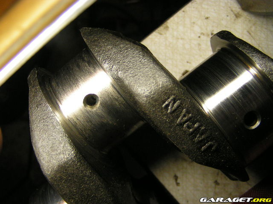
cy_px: 102
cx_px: 136
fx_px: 300
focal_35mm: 38
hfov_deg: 49.0
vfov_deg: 37.7
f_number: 2.8
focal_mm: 5.8
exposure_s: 1/40
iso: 125
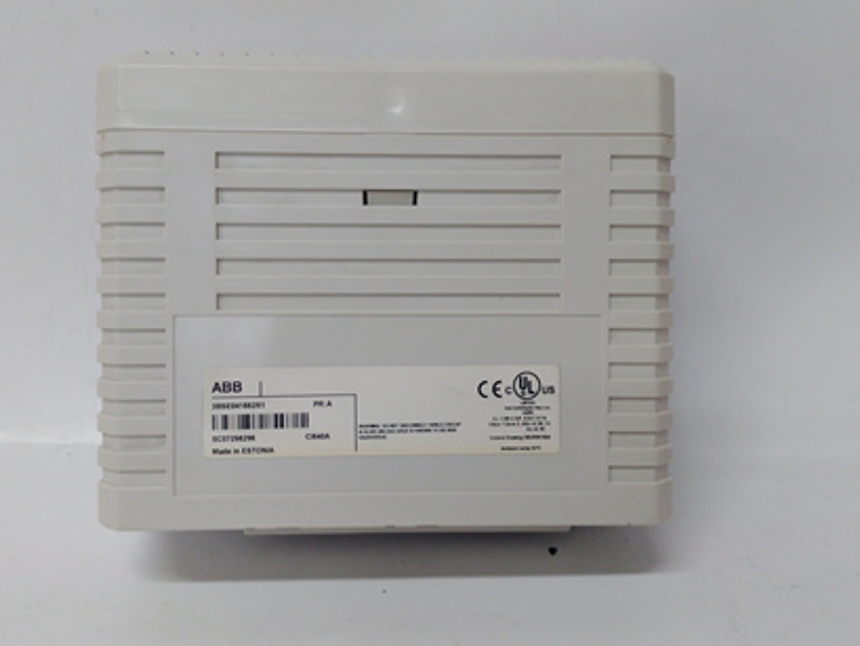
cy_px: 285
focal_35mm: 33
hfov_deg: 55.3
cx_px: 416
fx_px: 820
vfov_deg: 42.9
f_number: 2
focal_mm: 3.79
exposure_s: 1/33
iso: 135
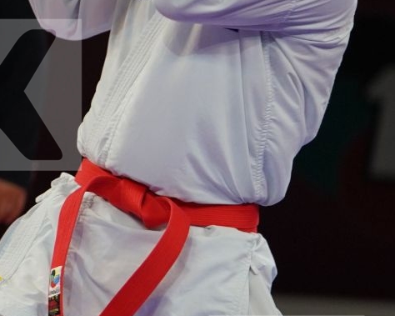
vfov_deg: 2.2
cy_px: 95
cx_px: -278
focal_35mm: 713
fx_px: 8334
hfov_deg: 2.7
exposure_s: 1/1000
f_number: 2.8
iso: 1250
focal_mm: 200
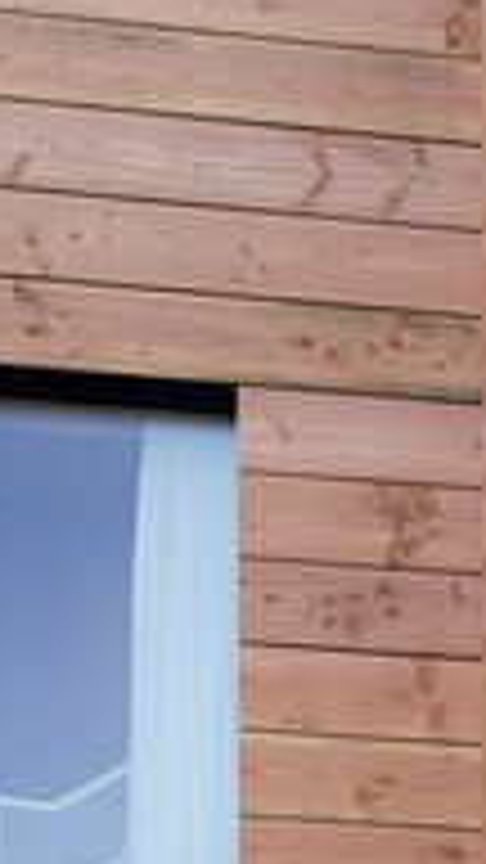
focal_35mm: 93
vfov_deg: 22.2
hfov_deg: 11.7
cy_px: 828
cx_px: 974
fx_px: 2131
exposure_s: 1/320
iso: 800
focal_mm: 17
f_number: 9
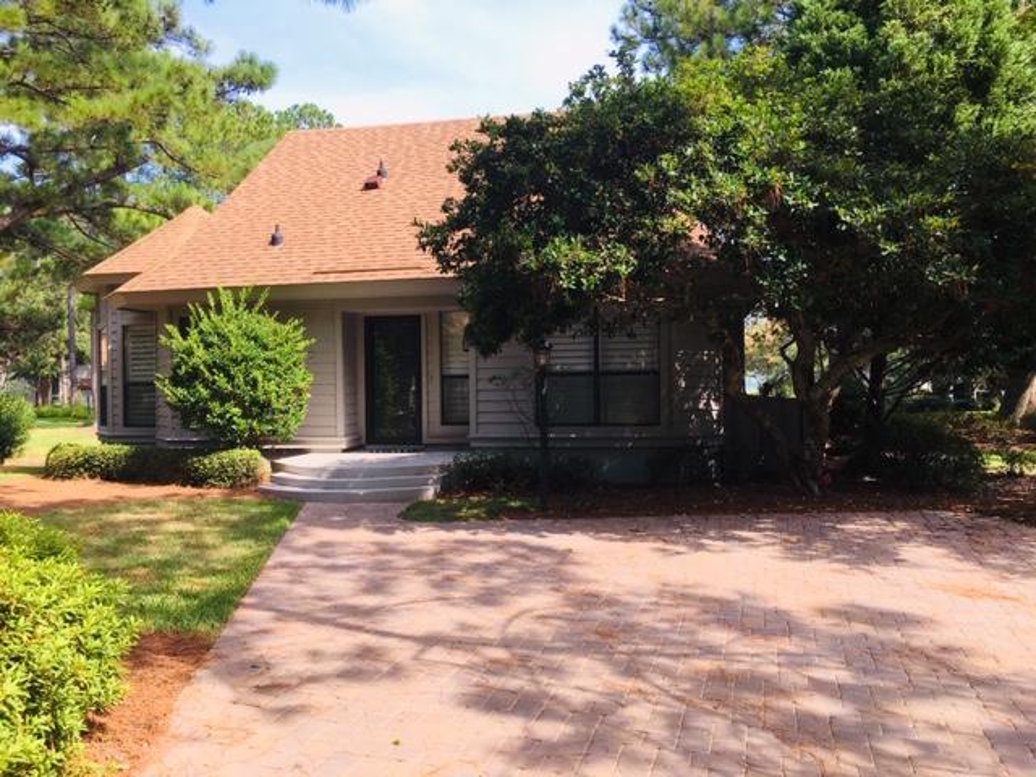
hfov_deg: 61.7
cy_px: 388
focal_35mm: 29
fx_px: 868
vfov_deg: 48.2
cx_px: 518
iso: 25
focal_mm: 4.15
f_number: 2.2
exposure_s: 1/582
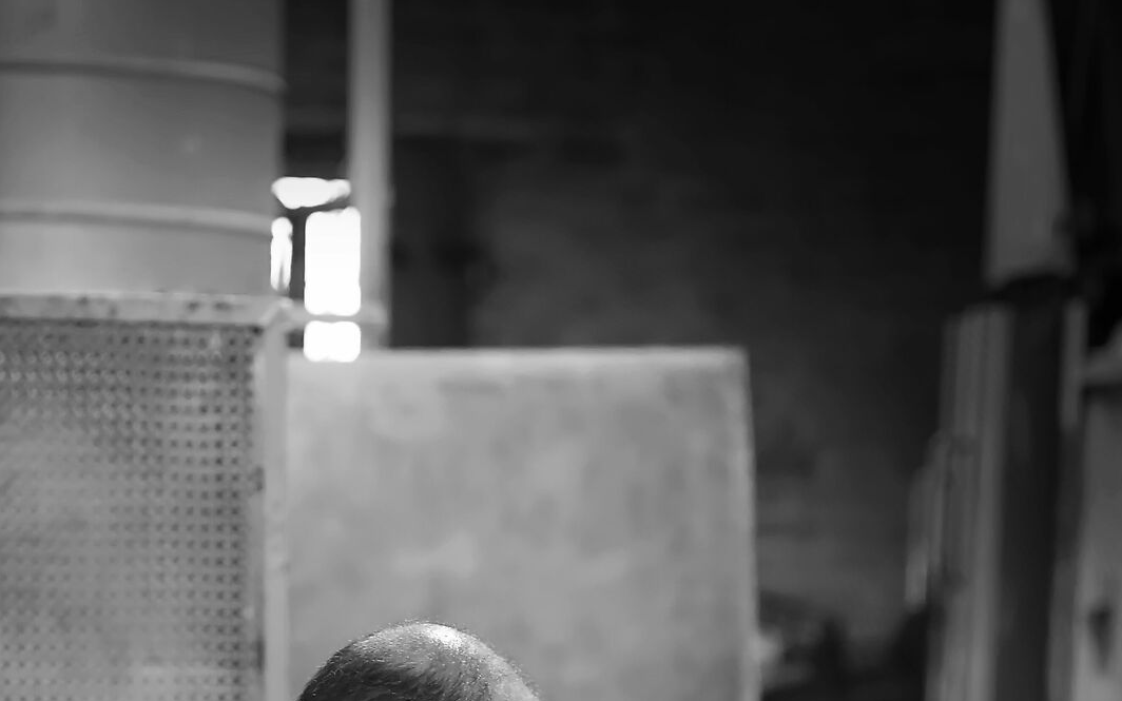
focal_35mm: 276
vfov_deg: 4.7
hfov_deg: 7.6
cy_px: 866
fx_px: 8440
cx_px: 321
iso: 3200
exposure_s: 1/40
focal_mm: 120
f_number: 4
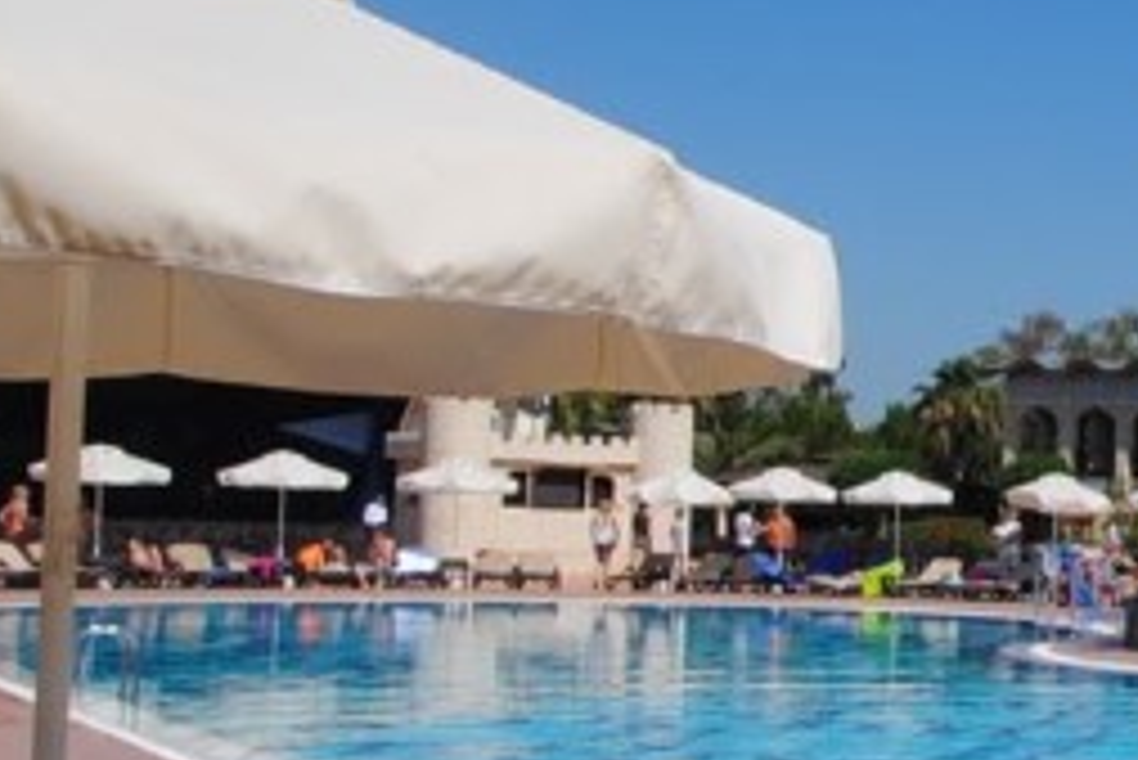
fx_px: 2151
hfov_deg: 24.9
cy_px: 459
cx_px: 1550
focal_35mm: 68
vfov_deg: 20.0
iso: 100
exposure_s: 1/400
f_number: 10
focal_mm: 10
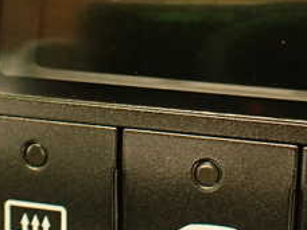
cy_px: 30
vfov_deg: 18.4
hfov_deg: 24.6
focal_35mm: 79
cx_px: 197
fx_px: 701
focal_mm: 5.4
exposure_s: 1/30
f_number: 2.3
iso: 500
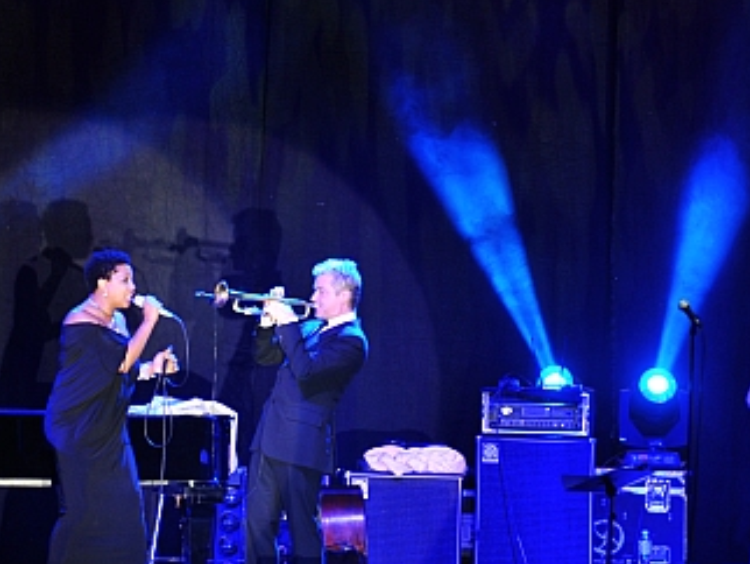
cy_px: 273
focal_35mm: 382
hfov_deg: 5.2
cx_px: 242
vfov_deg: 3.9
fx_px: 8283
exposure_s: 1/80
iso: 1250
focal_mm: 200
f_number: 2.8
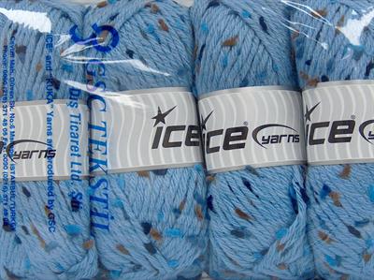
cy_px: 140
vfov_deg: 32.8
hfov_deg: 43.0
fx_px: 475
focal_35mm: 44
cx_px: 187
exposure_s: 1/75.5
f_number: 2.8
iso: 200
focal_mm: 8.96
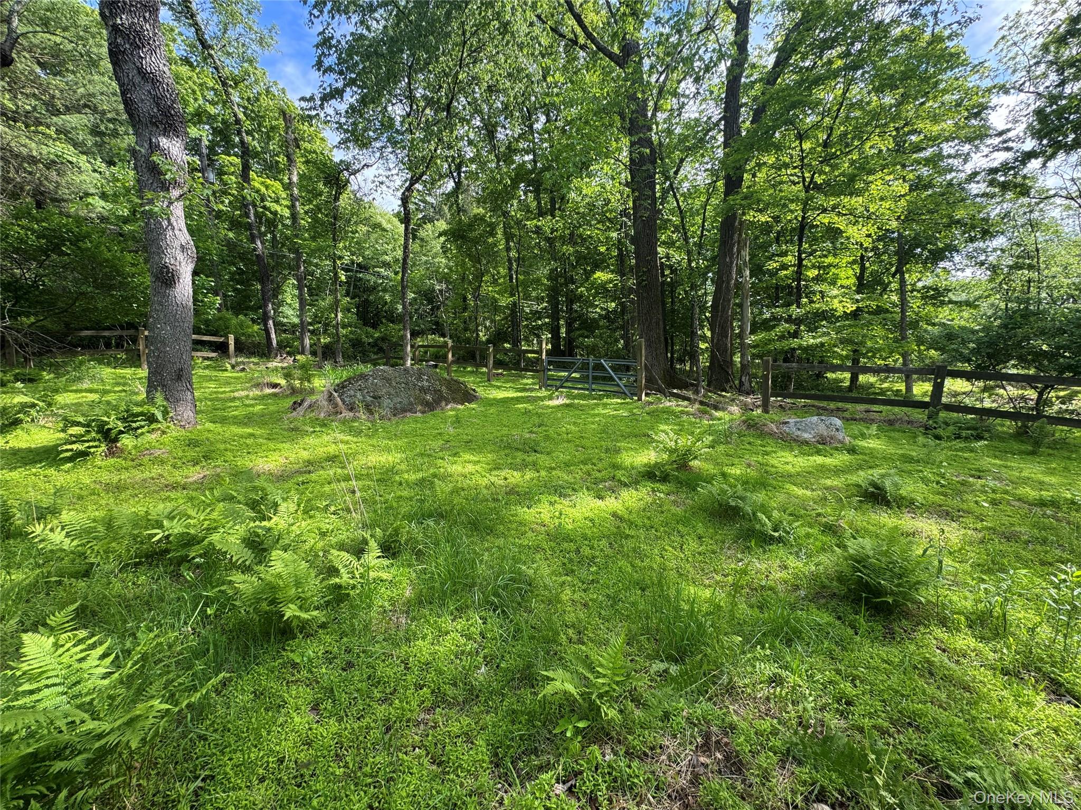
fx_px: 437
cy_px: 405
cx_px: 540
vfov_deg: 85.7
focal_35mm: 14
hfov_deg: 102.1
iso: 40
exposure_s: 1/276
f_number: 2.2
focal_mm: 2.22
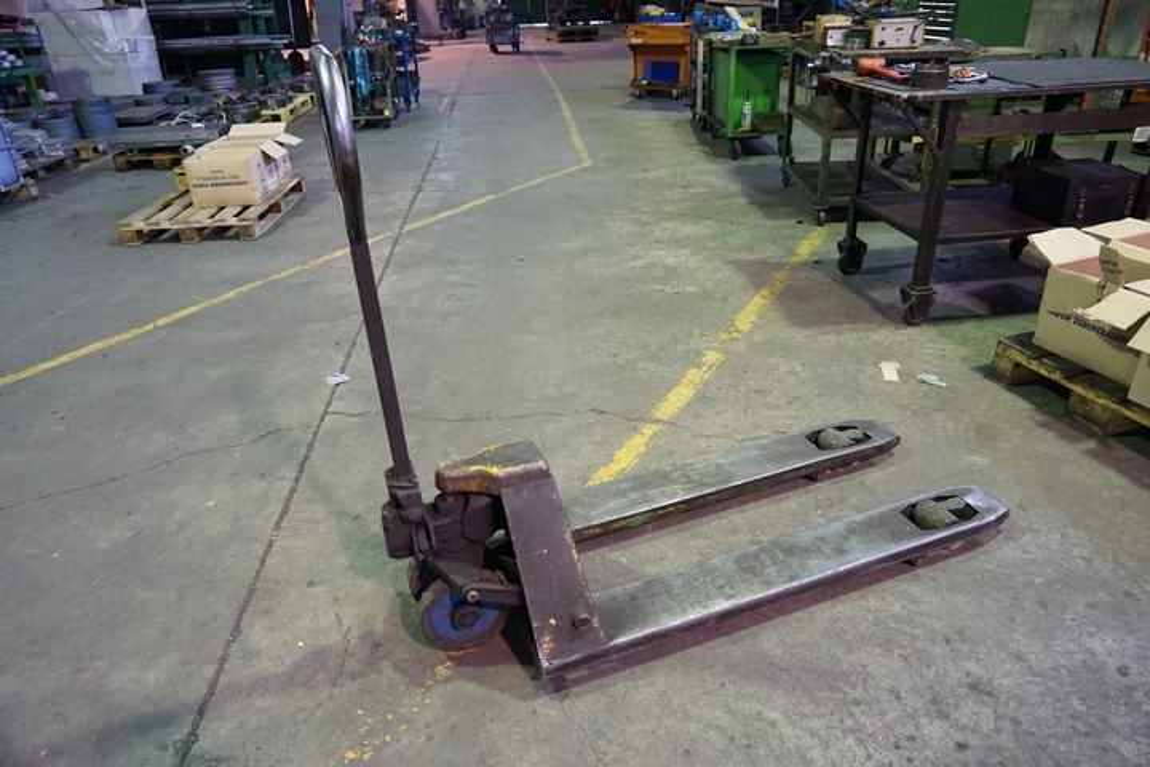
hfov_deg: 73.7
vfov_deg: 53.1
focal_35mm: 24
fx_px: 767
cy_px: 384
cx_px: 575
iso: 3200
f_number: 3.5
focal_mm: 16
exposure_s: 1/80
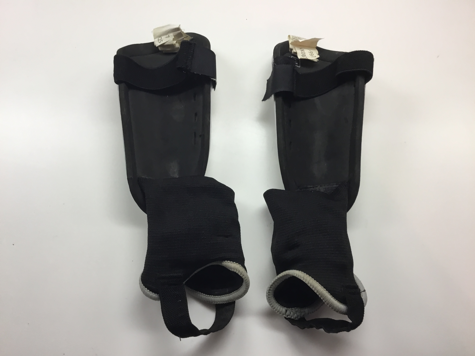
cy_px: 178
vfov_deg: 45.4
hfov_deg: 58.4
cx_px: 238
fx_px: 425
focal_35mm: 31
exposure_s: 1/30
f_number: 2.4
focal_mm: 3.3
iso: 50
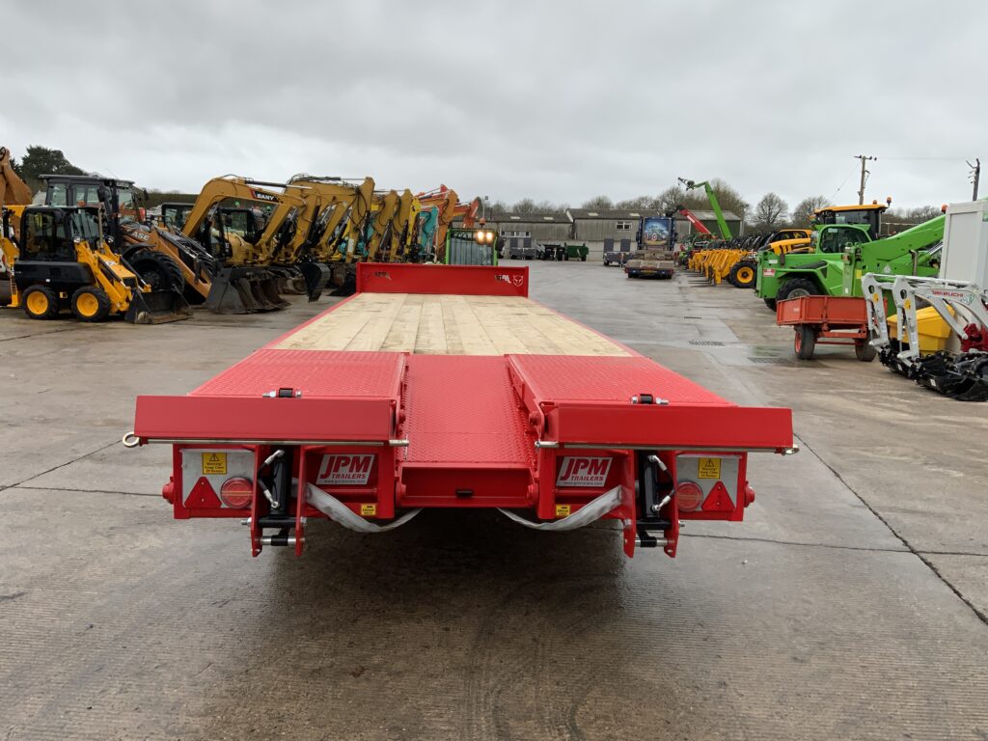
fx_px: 828
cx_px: 494
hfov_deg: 61.7
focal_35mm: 29
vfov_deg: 48.2
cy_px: 370
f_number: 1.8
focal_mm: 3
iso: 16
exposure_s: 1/378
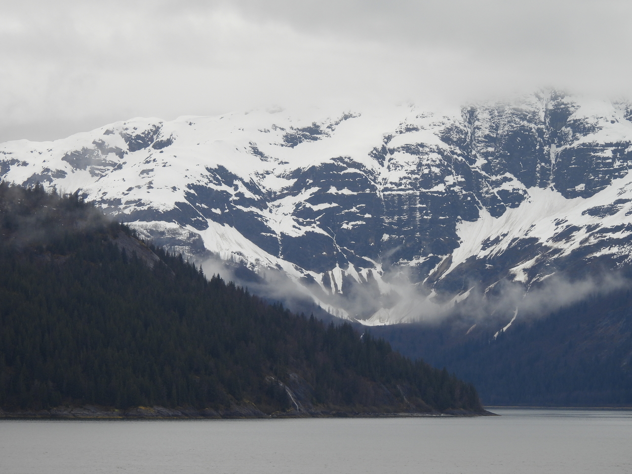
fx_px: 3651
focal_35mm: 200
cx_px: 316
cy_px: 237
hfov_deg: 9.9
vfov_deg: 7.4
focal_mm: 35.7
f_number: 4.5
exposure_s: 1/320
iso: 100
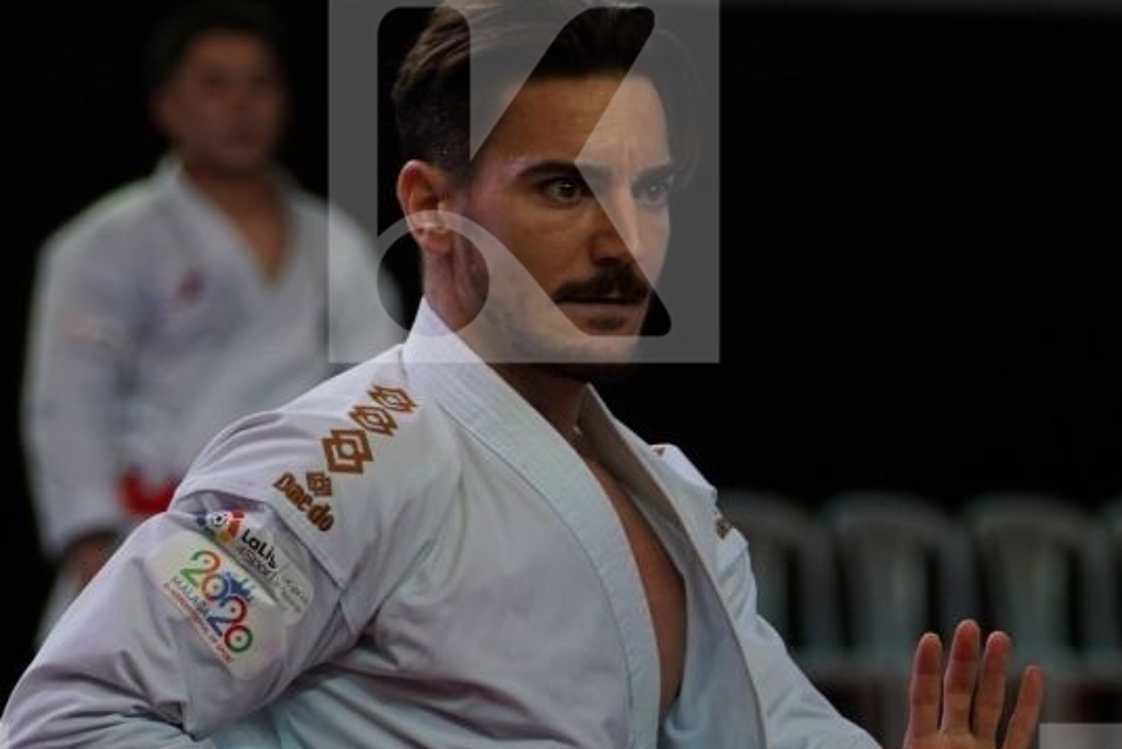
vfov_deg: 3.2
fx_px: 13529
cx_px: 524
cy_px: 915
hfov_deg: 4.7
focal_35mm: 434
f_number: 4
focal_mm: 129
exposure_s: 1/500
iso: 640
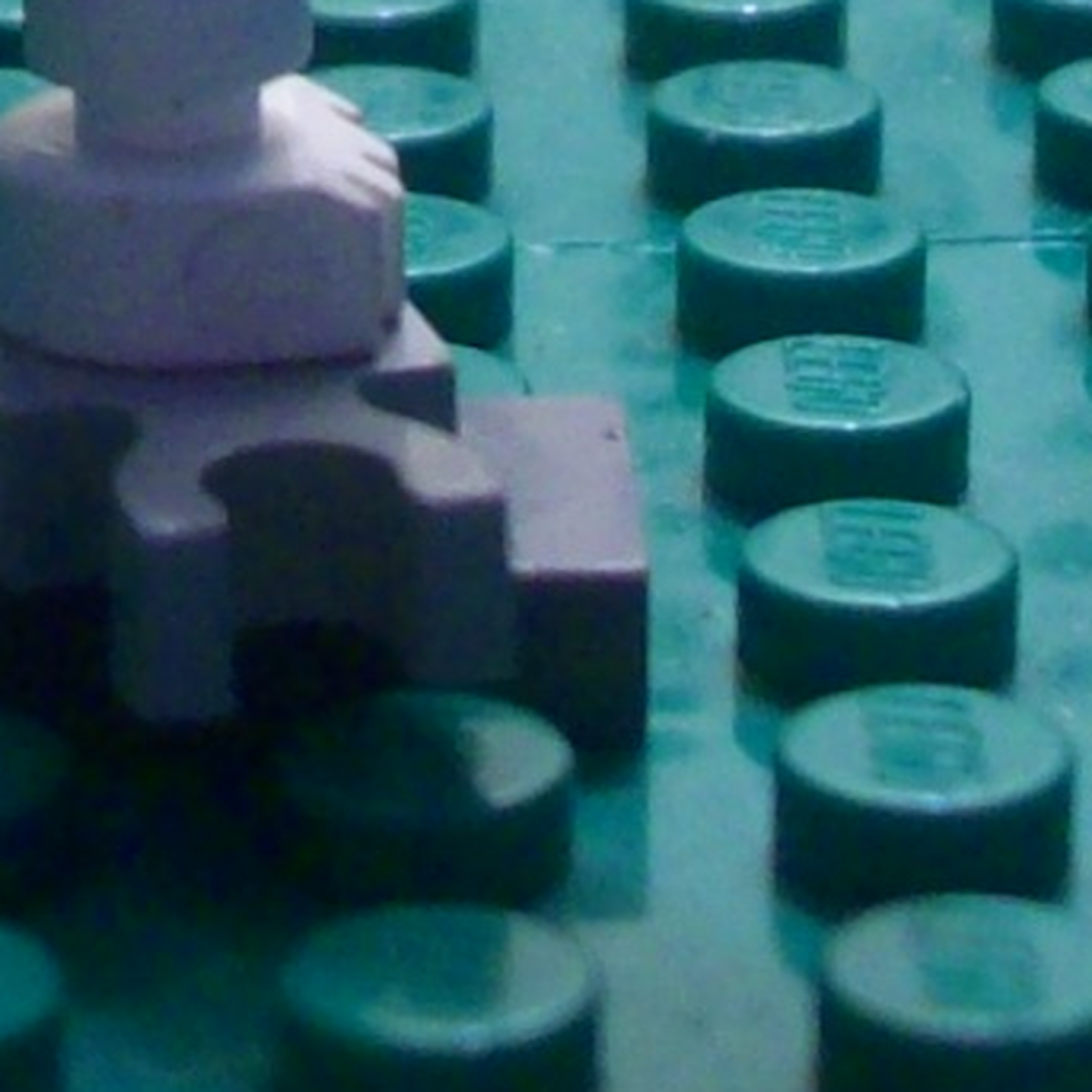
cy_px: -1238
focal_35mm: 190
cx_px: -108
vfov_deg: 8.6
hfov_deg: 9.1
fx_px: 6781
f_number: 2.7
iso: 160
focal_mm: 6
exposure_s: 1/25.6
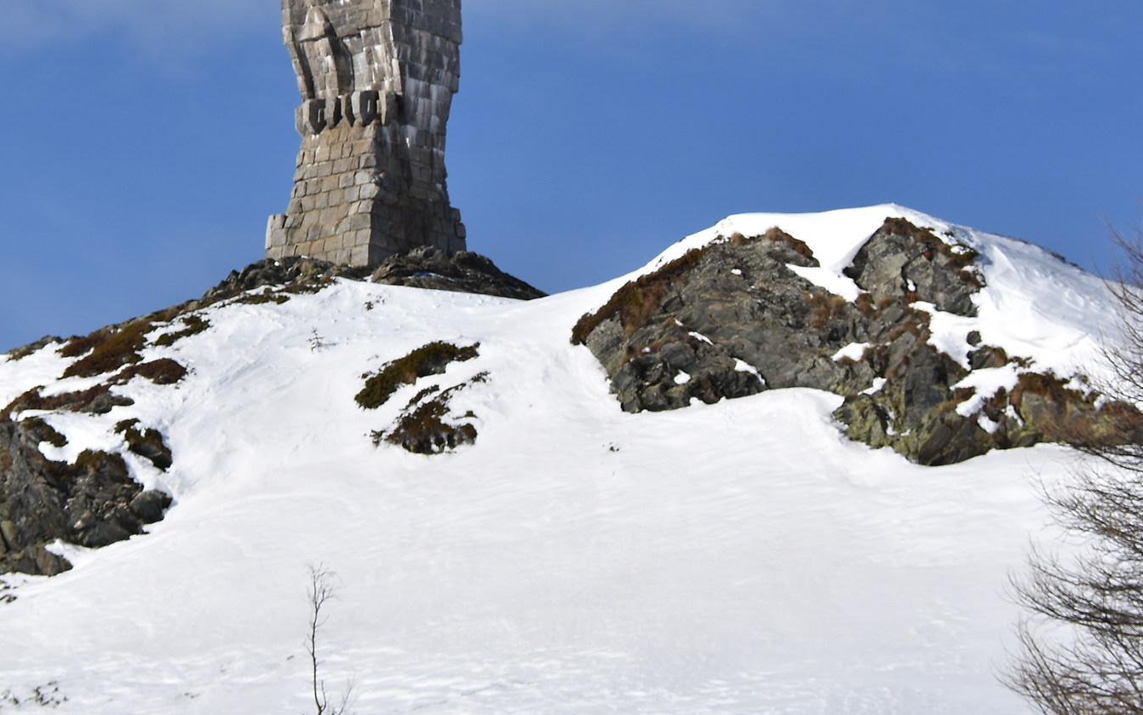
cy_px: 191
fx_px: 5794
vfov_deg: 7.1
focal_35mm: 186
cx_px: 326
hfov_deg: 11.2
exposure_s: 1/800
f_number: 7.1
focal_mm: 68
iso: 100
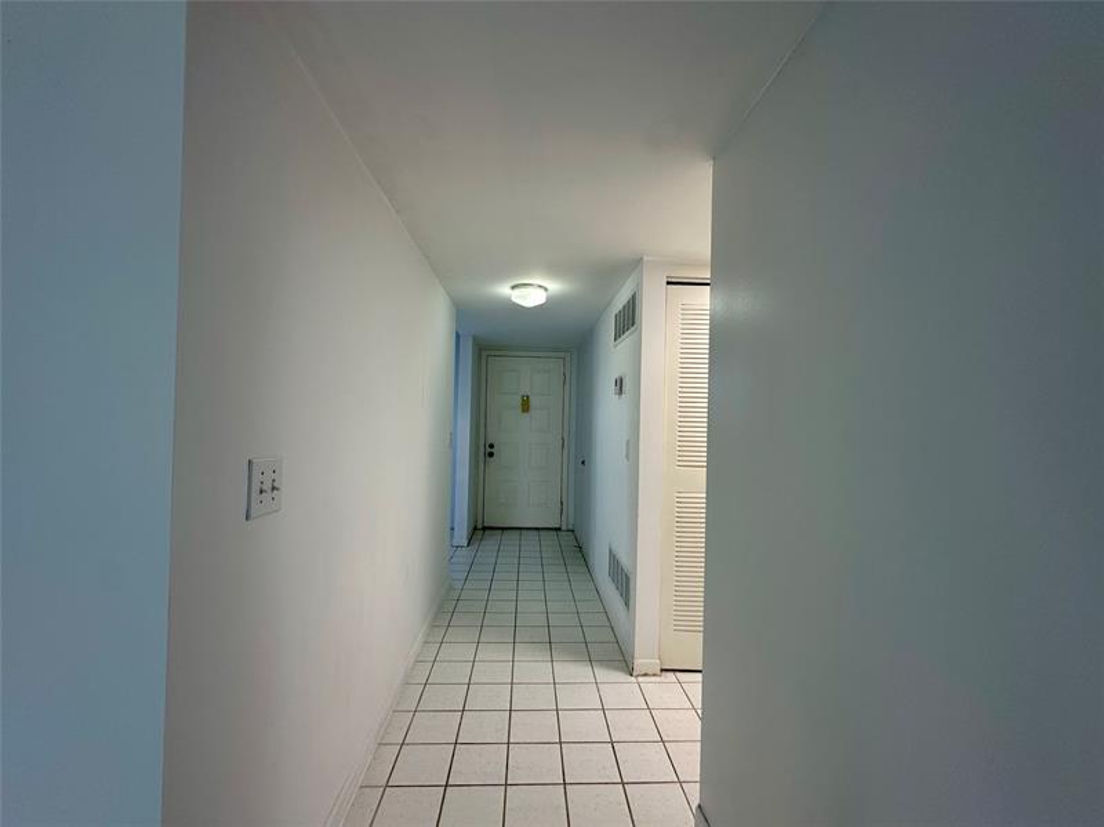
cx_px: 552
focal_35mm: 14
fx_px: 446
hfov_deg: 102.1
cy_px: 414
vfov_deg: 85.6
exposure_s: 1/120
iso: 100
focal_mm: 2.22
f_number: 2.2
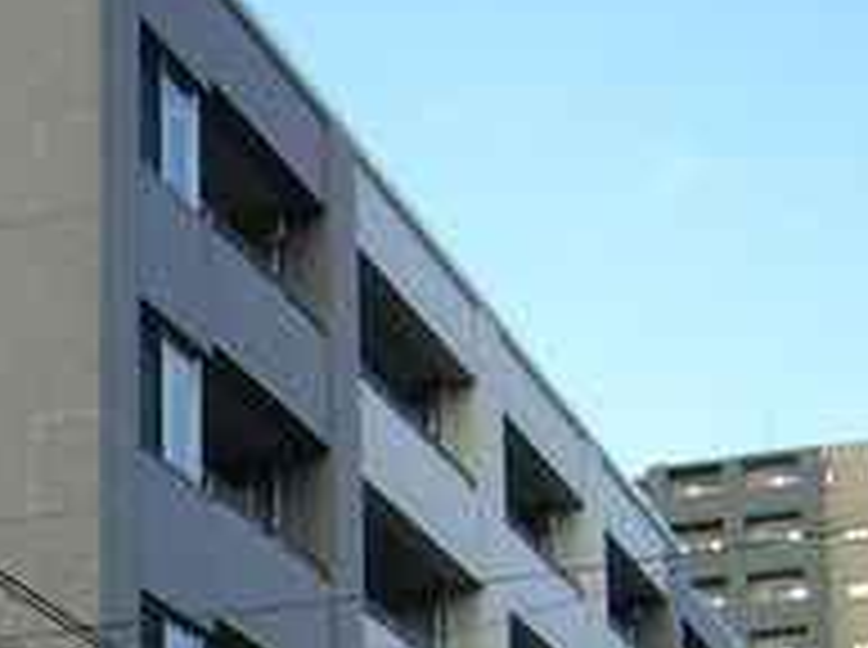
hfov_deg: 17.8
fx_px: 2728
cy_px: 666
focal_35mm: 109
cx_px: 81
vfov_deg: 13.3
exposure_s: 1/500
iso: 80
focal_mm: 5.8
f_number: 2.8
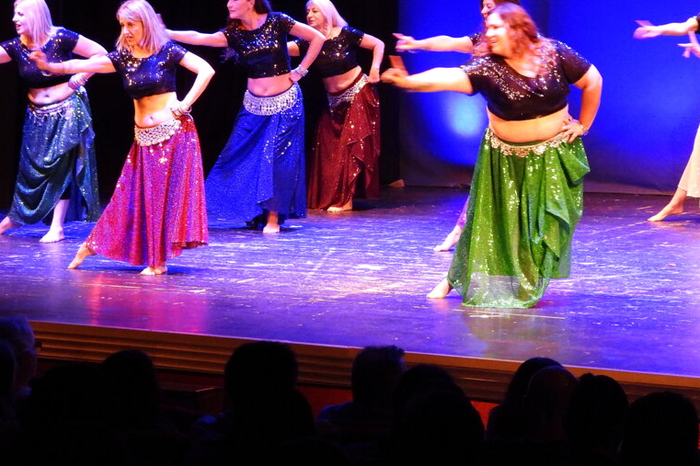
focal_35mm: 127
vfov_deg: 10.8
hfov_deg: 16.1
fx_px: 2469
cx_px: 493
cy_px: 111
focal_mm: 14.3
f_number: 3.5
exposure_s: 1/13
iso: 800
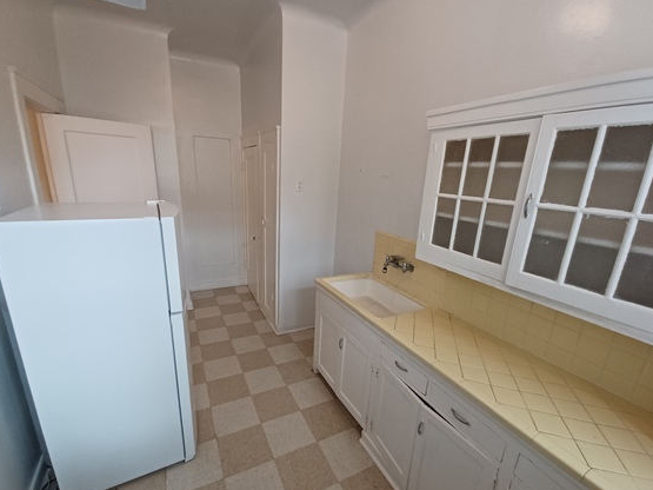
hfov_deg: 98.2
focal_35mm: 15
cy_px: 252
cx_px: 332
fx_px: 283
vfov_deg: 81.7
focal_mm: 1.42
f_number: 2.2
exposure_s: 1/60
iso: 125
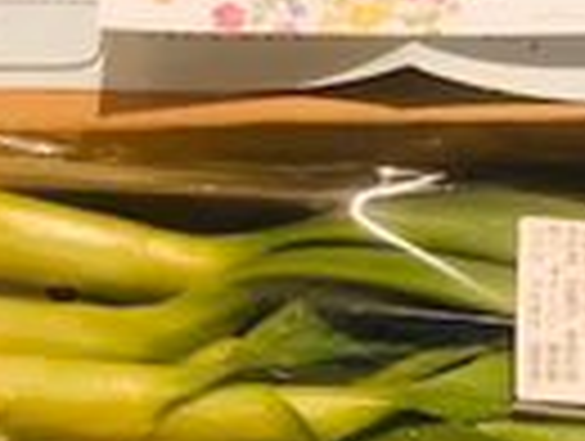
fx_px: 1456
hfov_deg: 22.7
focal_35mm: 86
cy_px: 536
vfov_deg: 16.5
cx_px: 297
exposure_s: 1/5
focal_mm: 4
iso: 80
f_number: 1.8
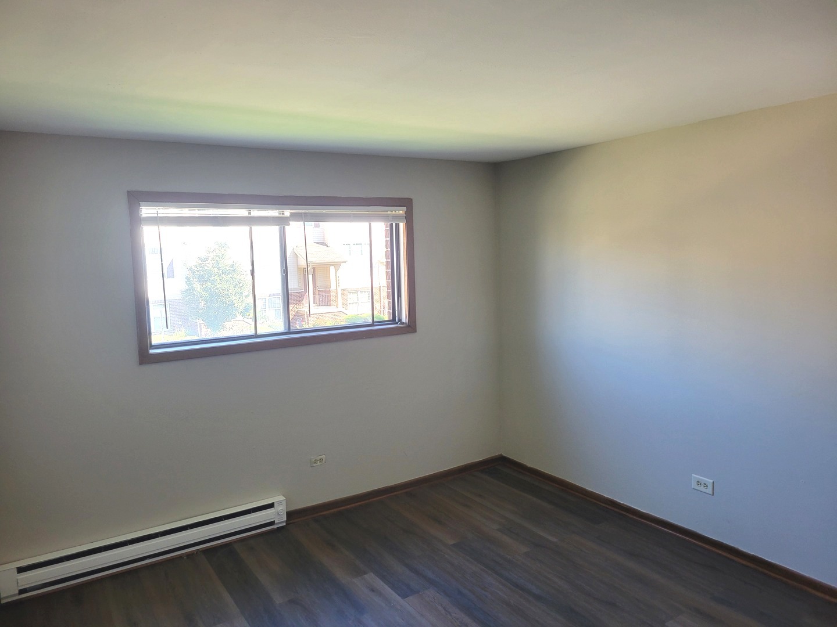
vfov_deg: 53.1
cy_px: 314
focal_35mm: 26
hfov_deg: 67.3
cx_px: 418
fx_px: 629
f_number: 1.8
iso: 160
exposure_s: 1/120
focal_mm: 5.4
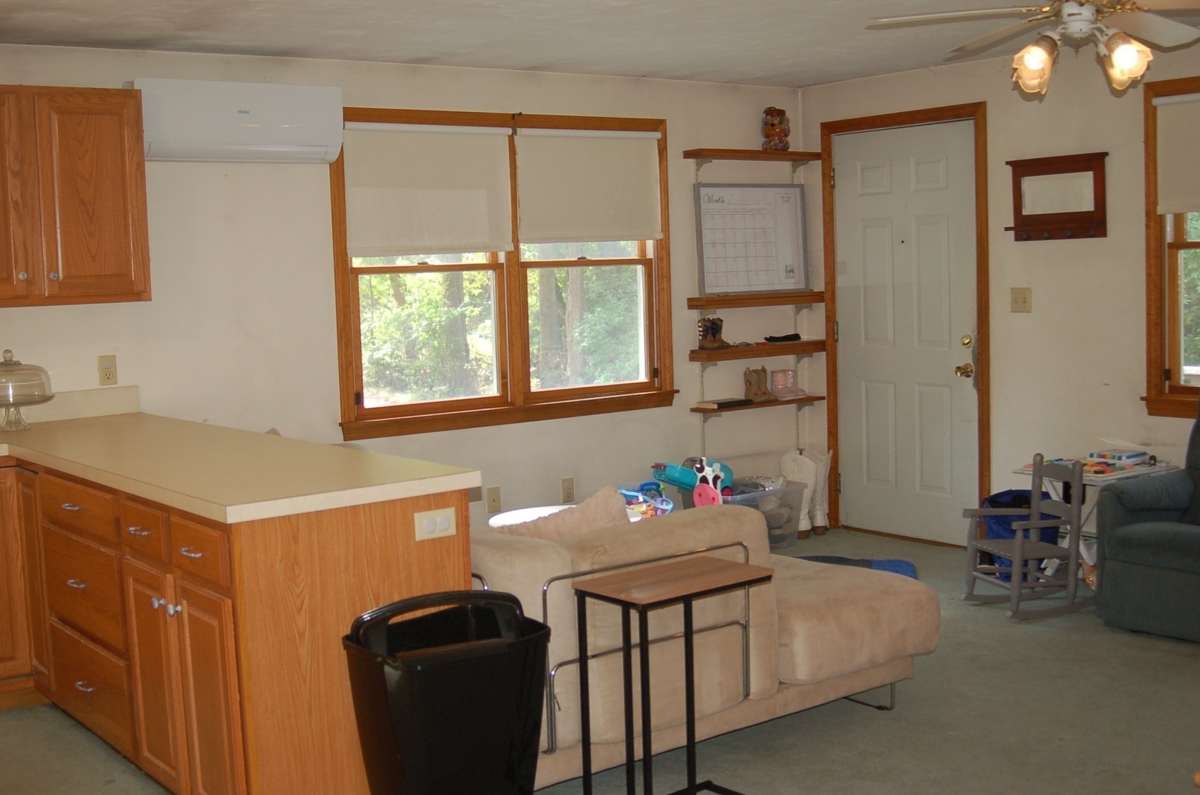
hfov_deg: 46.5
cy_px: 398
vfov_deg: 31.8
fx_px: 1398
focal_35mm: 42
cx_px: 600
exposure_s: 1/60
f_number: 3.3
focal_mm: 28
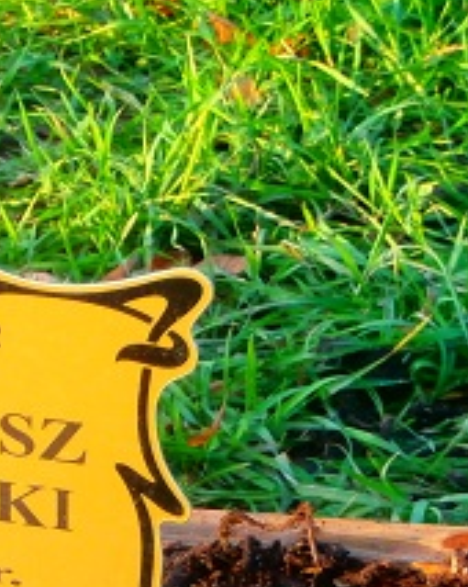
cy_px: 557
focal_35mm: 323
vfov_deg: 6.0
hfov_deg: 4.8
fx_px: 5600
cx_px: -154
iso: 200
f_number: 5.4
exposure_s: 1/60
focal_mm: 19.54
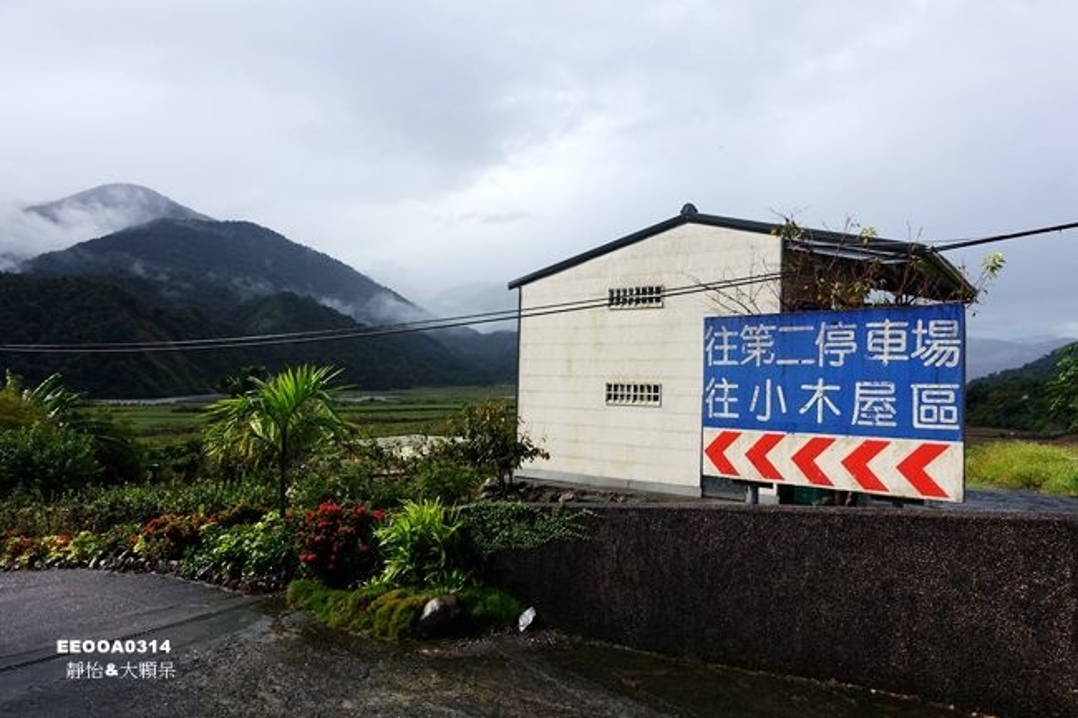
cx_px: 539
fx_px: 718
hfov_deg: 73.8
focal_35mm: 24
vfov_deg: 53.1
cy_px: 359
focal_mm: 8.8
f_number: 5.6
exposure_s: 1/500
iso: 125
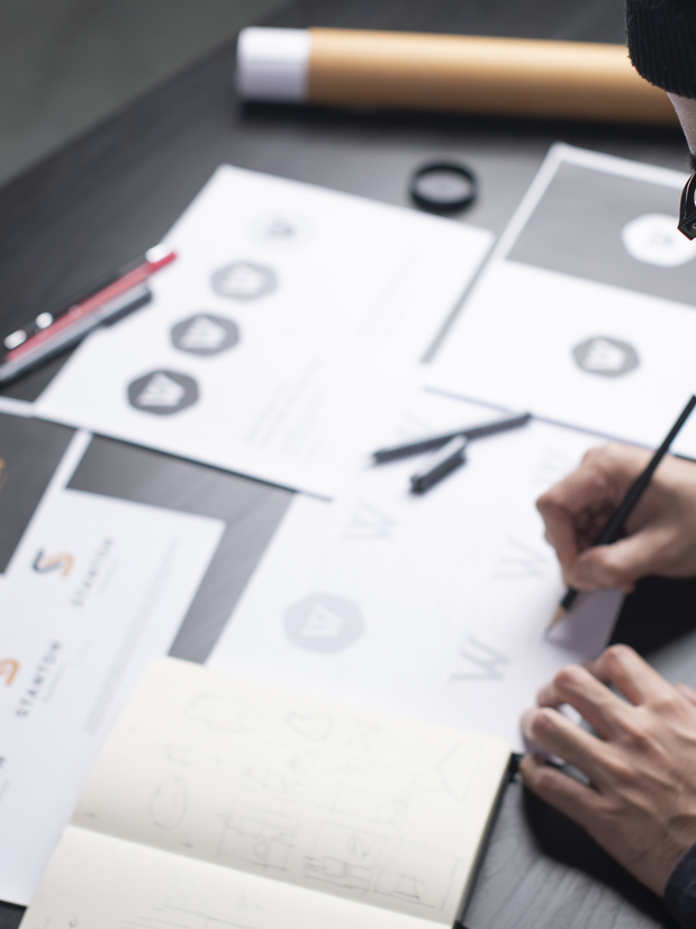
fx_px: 1958
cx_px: 389
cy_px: 464
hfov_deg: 20.1
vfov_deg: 26.7
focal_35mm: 73
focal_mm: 50
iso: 200
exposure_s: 1/100
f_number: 3.2
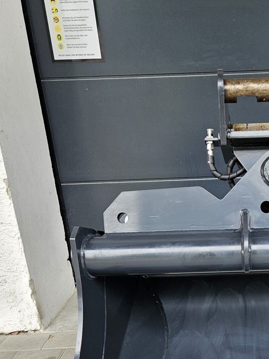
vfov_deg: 36.5
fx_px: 508
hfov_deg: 28.2
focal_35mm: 49
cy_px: 323
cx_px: 258
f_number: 1.8
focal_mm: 5.4
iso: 100
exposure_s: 1/359
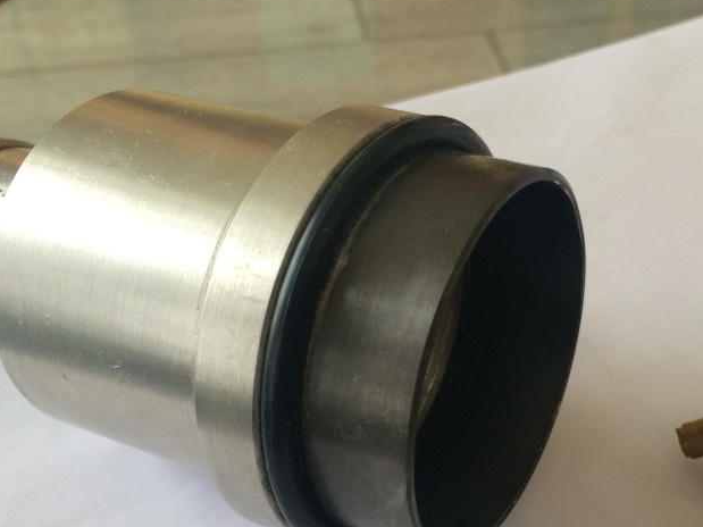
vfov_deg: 30.0
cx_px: 488
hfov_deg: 39.0
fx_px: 975
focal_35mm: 48
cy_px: 365
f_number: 2.2
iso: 64
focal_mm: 4.15
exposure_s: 1/120
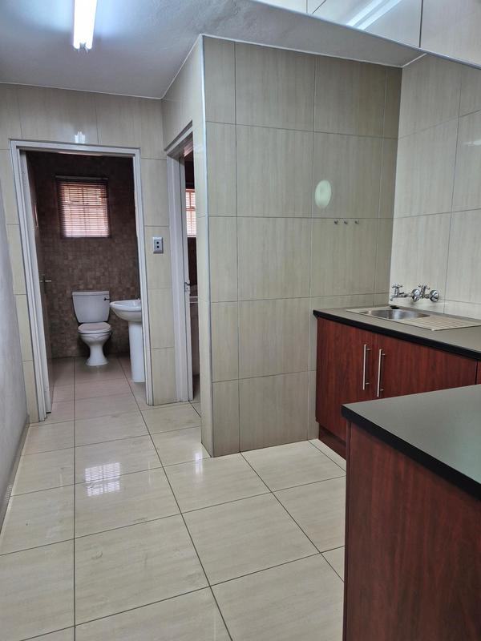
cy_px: 320
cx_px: 240
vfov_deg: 73.9
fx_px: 426
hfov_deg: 58.9
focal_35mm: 23
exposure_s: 1/100
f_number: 1.8
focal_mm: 5.4
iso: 160
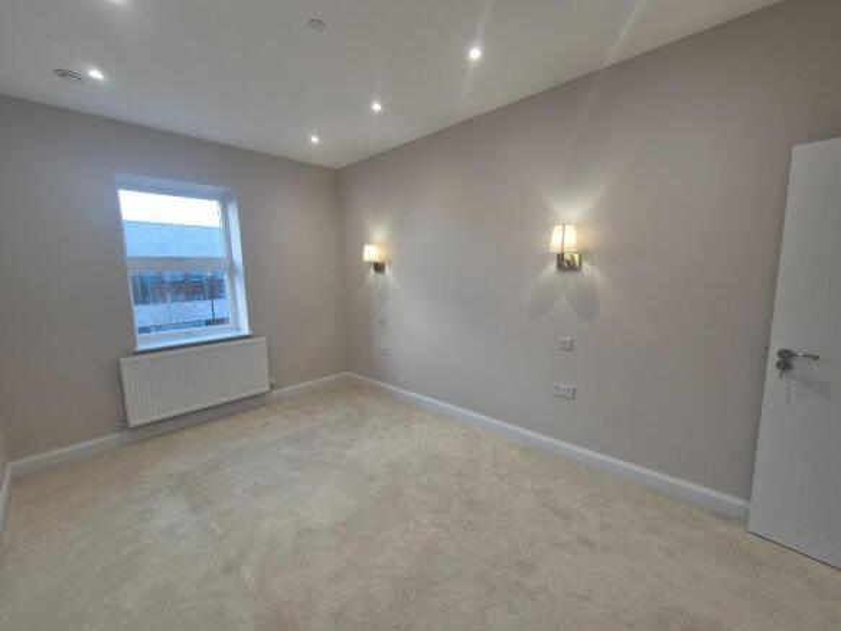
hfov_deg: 106.2
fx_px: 316
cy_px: 316
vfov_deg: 89.9
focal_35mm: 13
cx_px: 420
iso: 100
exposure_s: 1/100
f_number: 2.2
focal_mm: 2.2
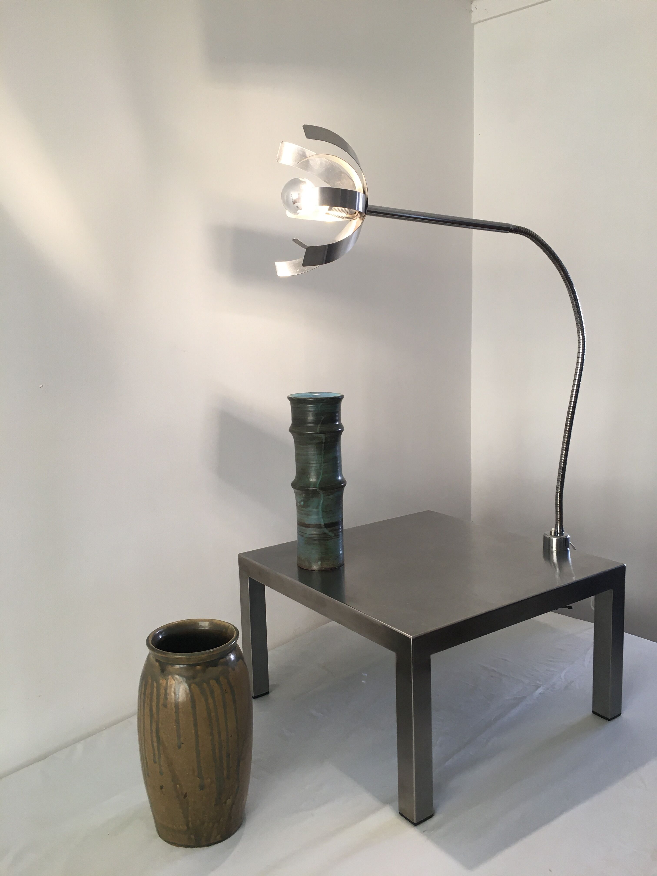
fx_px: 734
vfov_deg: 61.7
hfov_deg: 48.2
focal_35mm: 29
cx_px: 328
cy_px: 438
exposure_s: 1/33
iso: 25
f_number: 2.2
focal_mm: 4.15
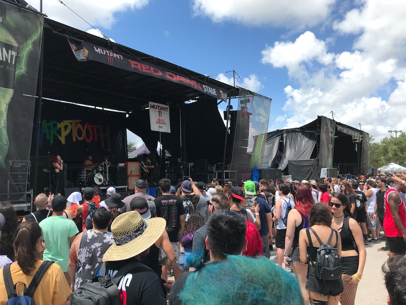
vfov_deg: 49.7
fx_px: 328
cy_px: 152
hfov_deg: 63.4
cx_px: 203
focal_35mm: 28
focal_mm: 3.99
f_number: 1.8
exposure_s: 1/1623
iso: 20
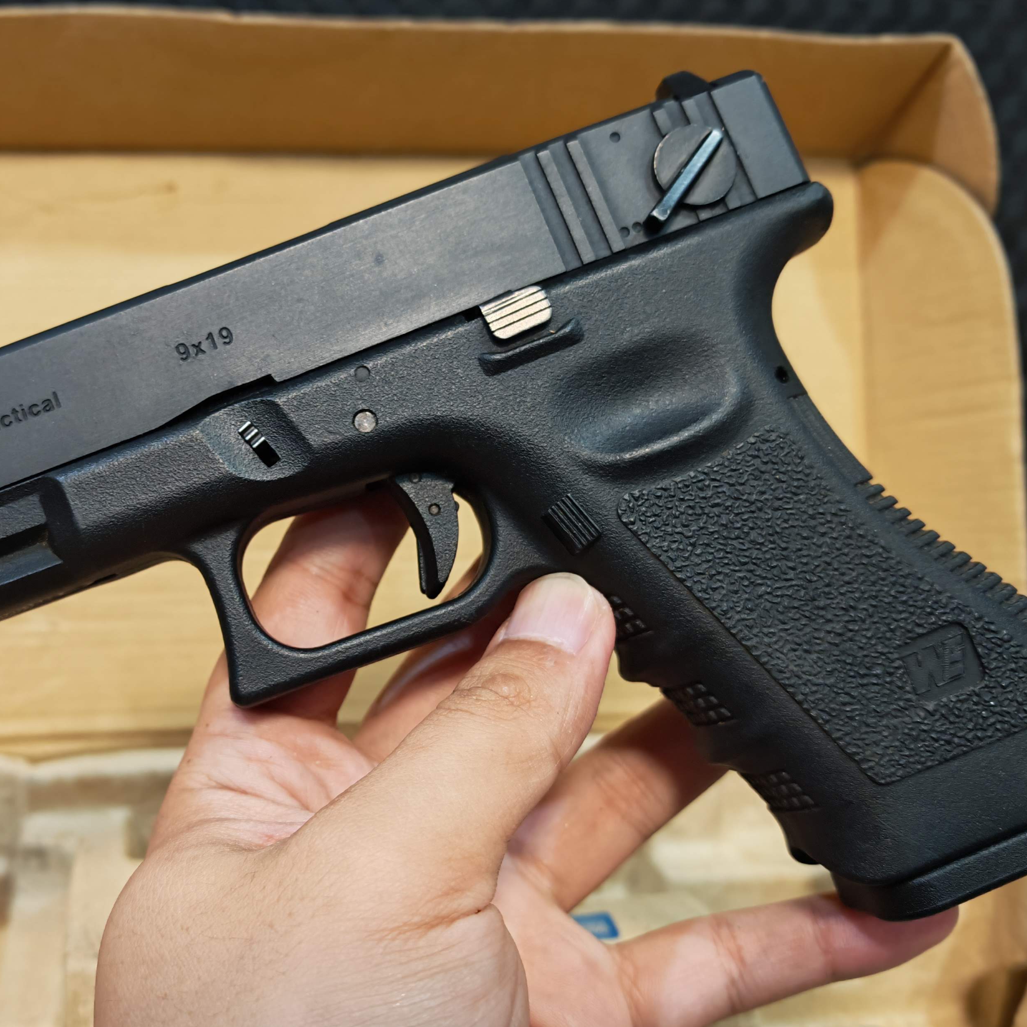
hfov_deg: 46.2
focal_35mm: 35
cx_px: 316
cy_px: 528
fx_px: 1175
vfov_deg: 47.2
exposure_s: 1/25
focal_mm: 6.83
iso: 250
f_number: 2
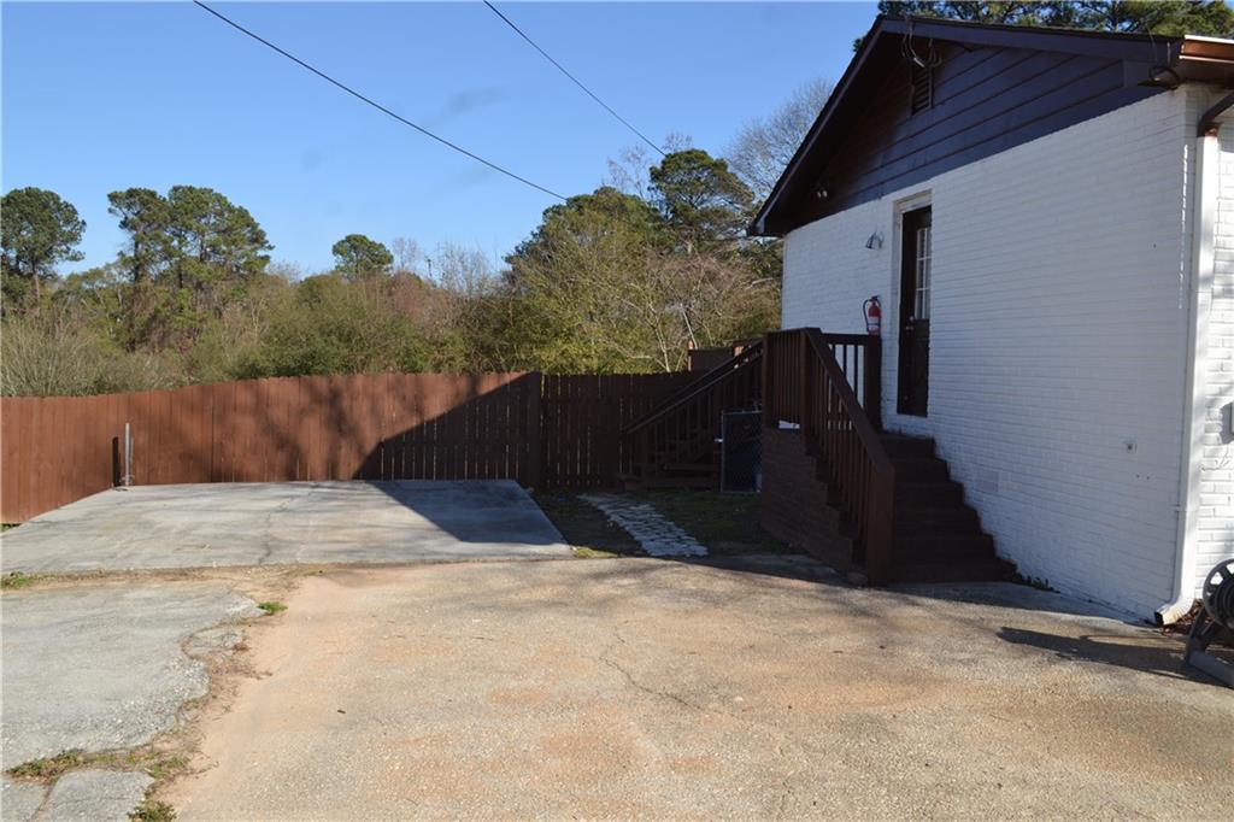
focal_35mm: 30
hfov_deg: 61.9
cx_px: 617
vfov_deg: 43.6
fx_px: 1028
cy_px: 411
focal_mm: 20
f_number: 8
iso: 100
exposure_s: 1/200
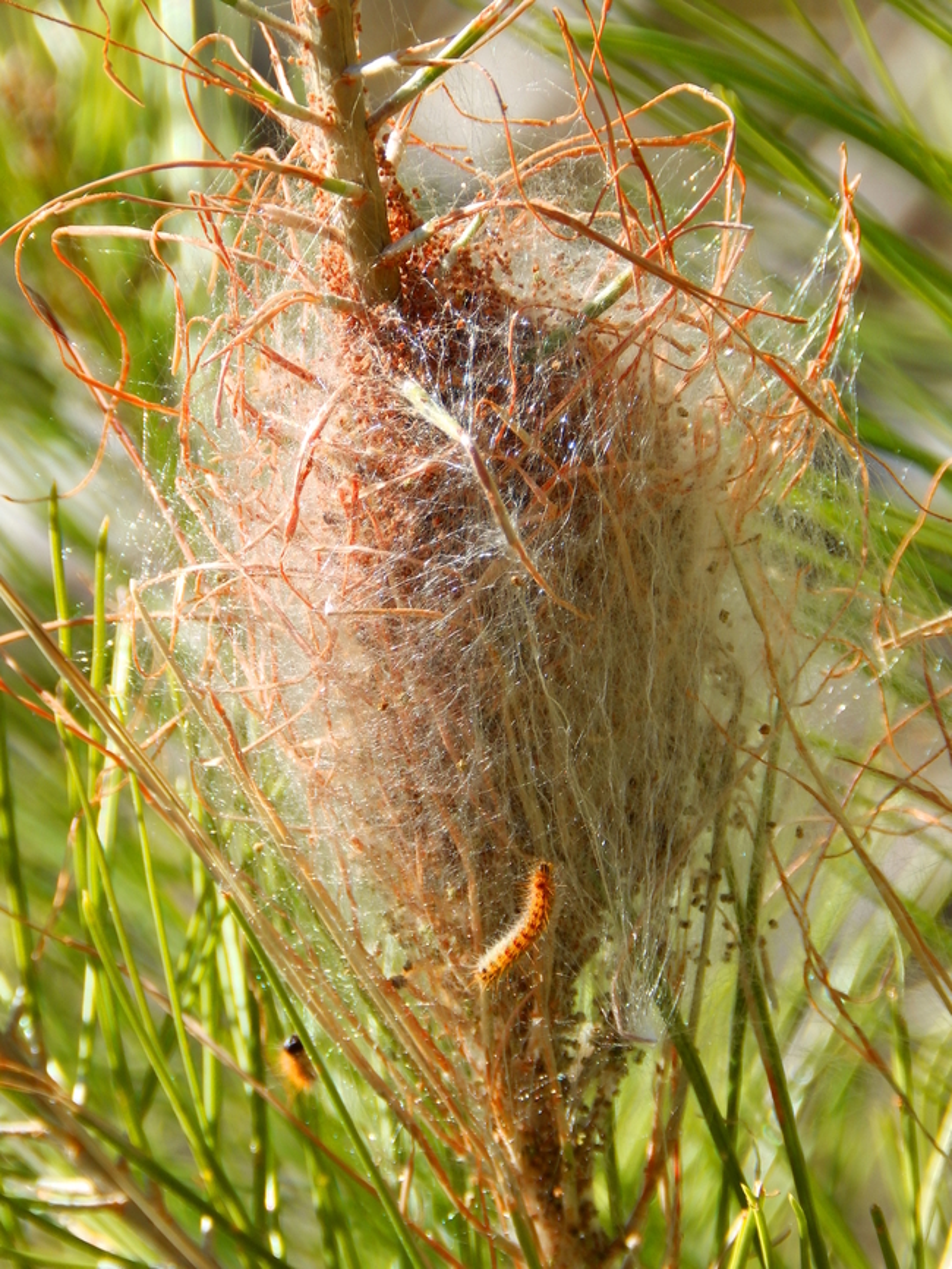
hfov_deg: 3.5
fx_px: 15650
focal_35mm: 427
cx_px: 476
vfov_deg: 4.6
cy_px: 634
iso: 80
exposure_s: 1/200
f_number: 5.6
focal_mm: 76.4
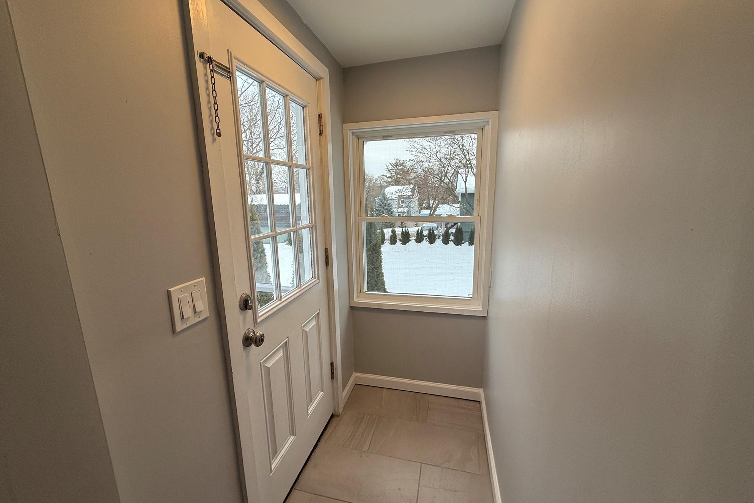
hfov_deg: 100.4
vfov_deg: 77.3
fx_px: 314
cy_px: 254
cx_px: 371
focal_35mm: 15
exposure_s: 1/175
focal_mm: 2.22
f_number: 2.2
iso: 50
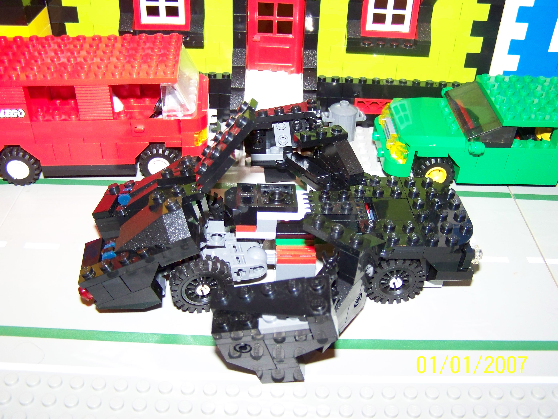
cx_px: 279
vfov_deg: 37.7
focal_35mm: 38
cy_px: 210
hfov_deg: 49.0
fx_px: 613
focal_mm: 6.3
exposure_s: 1/30
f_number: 2.8
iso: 200
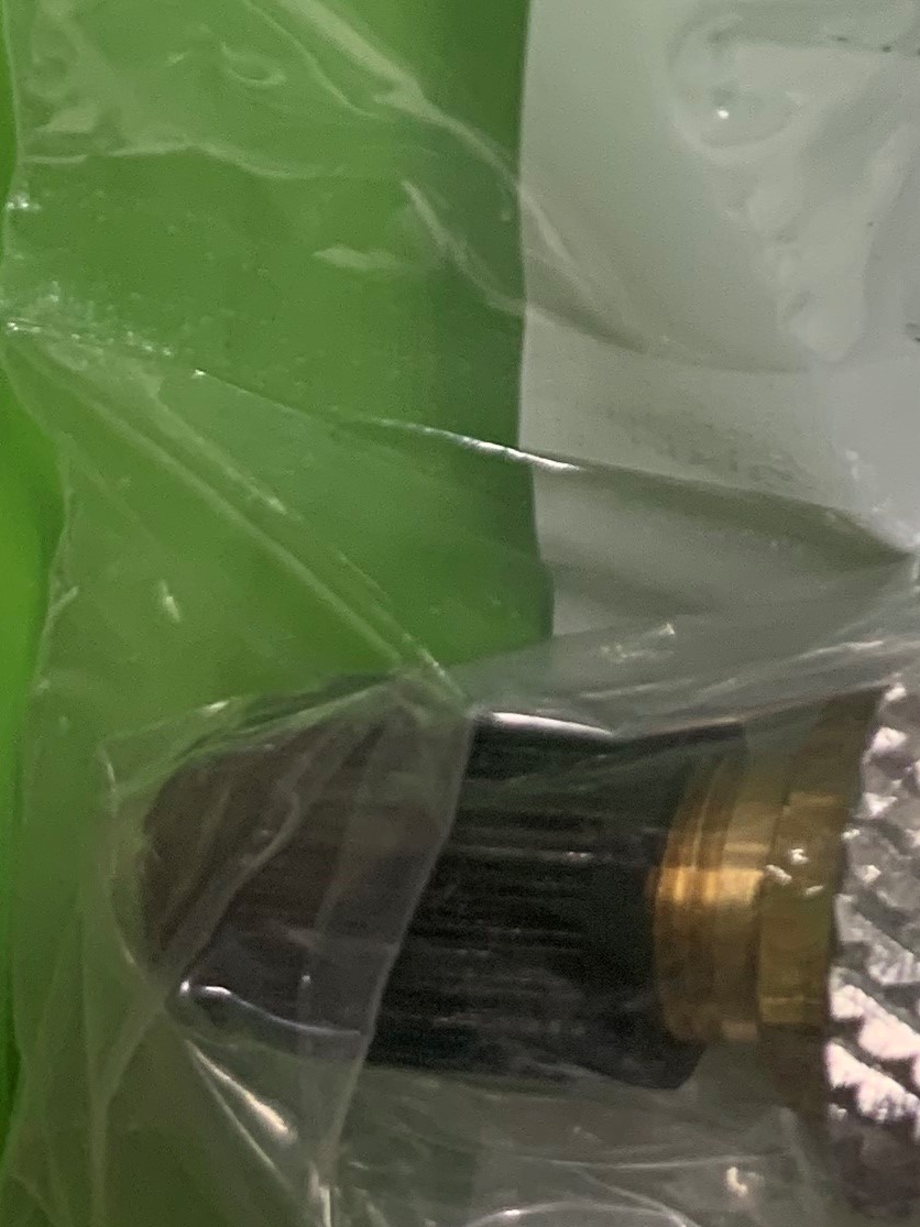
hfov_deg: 14.1
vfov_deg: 19.6
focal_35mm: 94
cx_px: 1610
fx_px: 3332
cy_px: -248
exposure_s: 1/60
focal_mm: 4.25
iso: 80
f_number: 1.8
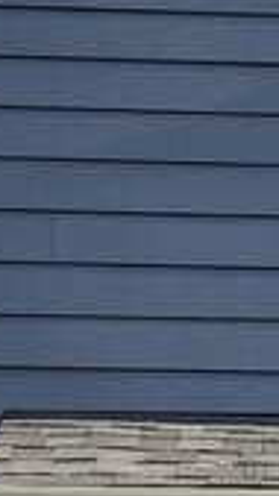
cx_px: 308
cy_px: 531
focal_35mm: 142
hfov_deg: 8.5
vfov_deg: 14.8
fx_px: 1869
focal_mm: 5.54
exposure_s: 1/590
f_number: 1.8
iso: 25
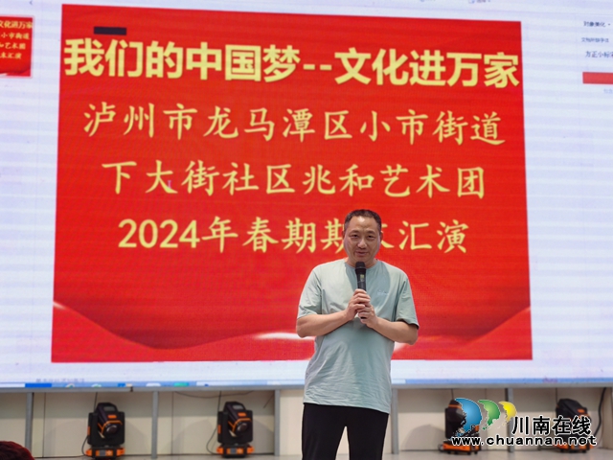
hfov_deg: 35.5
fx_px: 956
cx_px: 306
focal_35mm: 54
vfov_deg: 27.0
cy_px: 230
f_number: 2.4
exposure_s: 1/100
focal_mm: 6.12
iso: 200
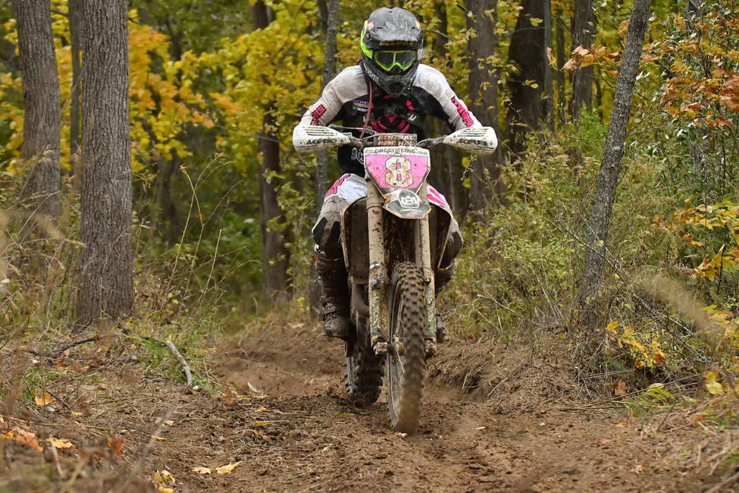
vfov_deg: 9.0
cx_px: 370
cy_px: 246
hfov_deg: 13.4
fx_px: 3141
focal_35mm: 153
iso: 2000
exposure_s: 1/1250
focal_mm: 102
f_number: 5
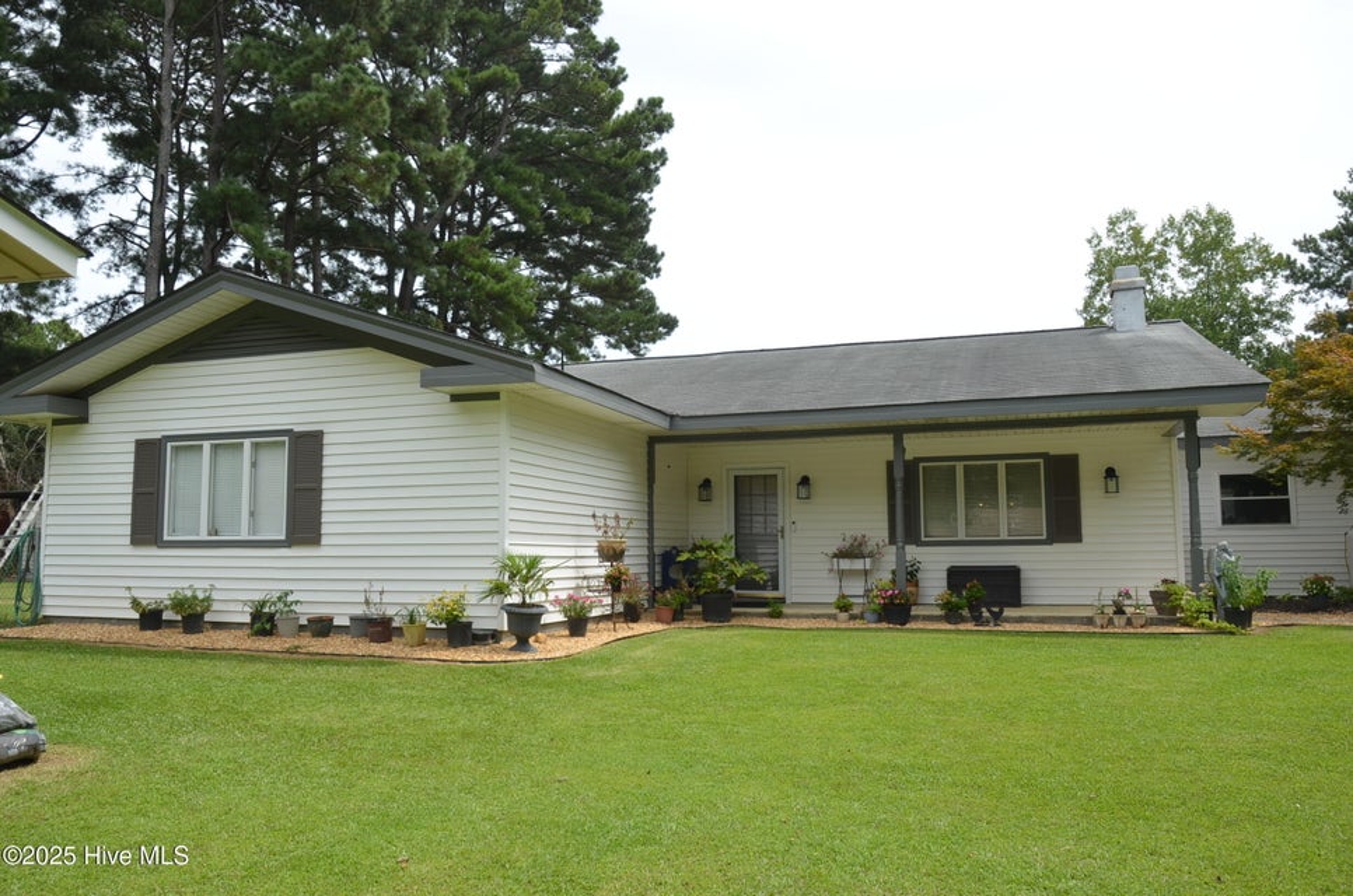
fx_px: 1013
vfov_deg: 47.7
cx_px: 676
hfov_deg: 67.5
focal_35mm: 27
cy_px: 448
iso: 140
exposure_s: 1/250
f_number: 8
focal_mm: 18
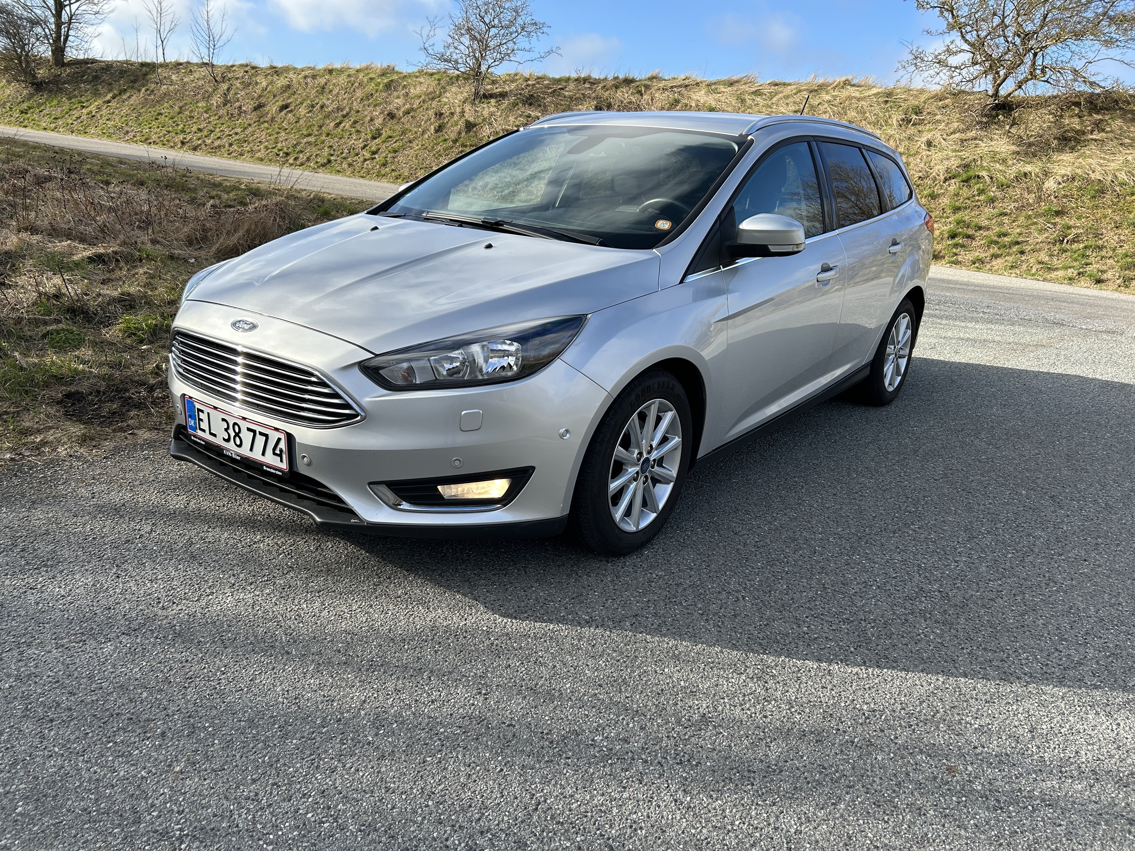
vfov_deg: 53.1
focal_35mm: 26
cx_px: 568
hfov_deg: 67.3
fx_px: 852
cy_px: 426
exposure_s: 1/1553
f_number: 1.5
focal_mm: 5.7
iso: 50
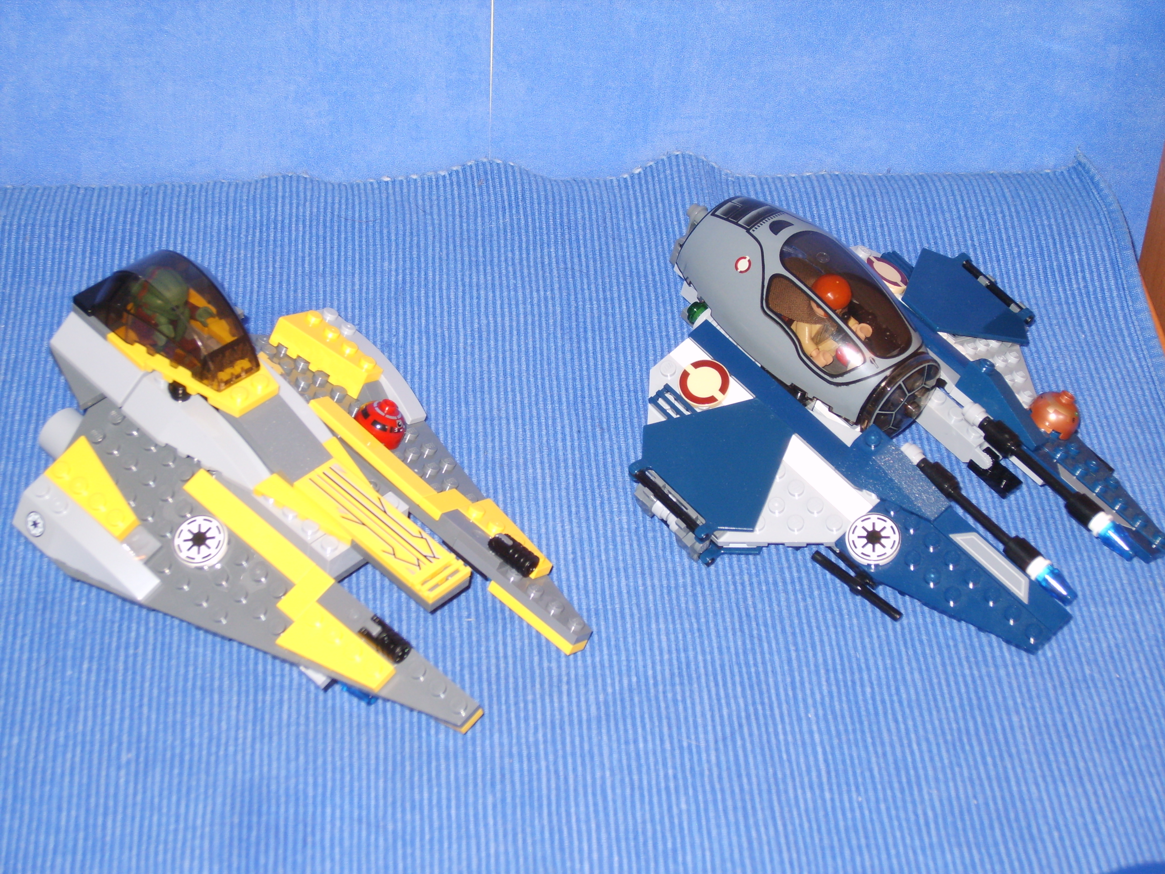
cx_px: 582
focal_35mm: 82
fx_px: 2760
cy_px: 437
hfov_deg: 23.8
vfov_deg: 18.0
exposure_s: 1/60
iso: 100
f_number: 4.5
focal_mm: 17
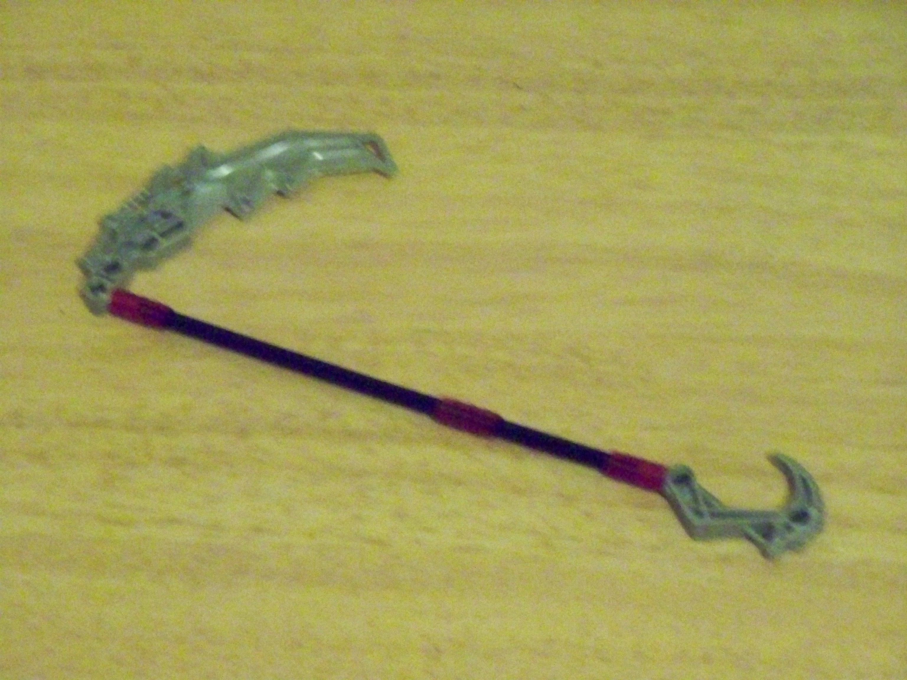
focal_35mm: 146
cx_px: 454
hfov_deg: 13.5
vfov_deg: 10.2
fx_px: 3825
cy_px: 340
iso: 1600
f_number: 3.2
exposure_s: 1/25
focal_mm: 24.1
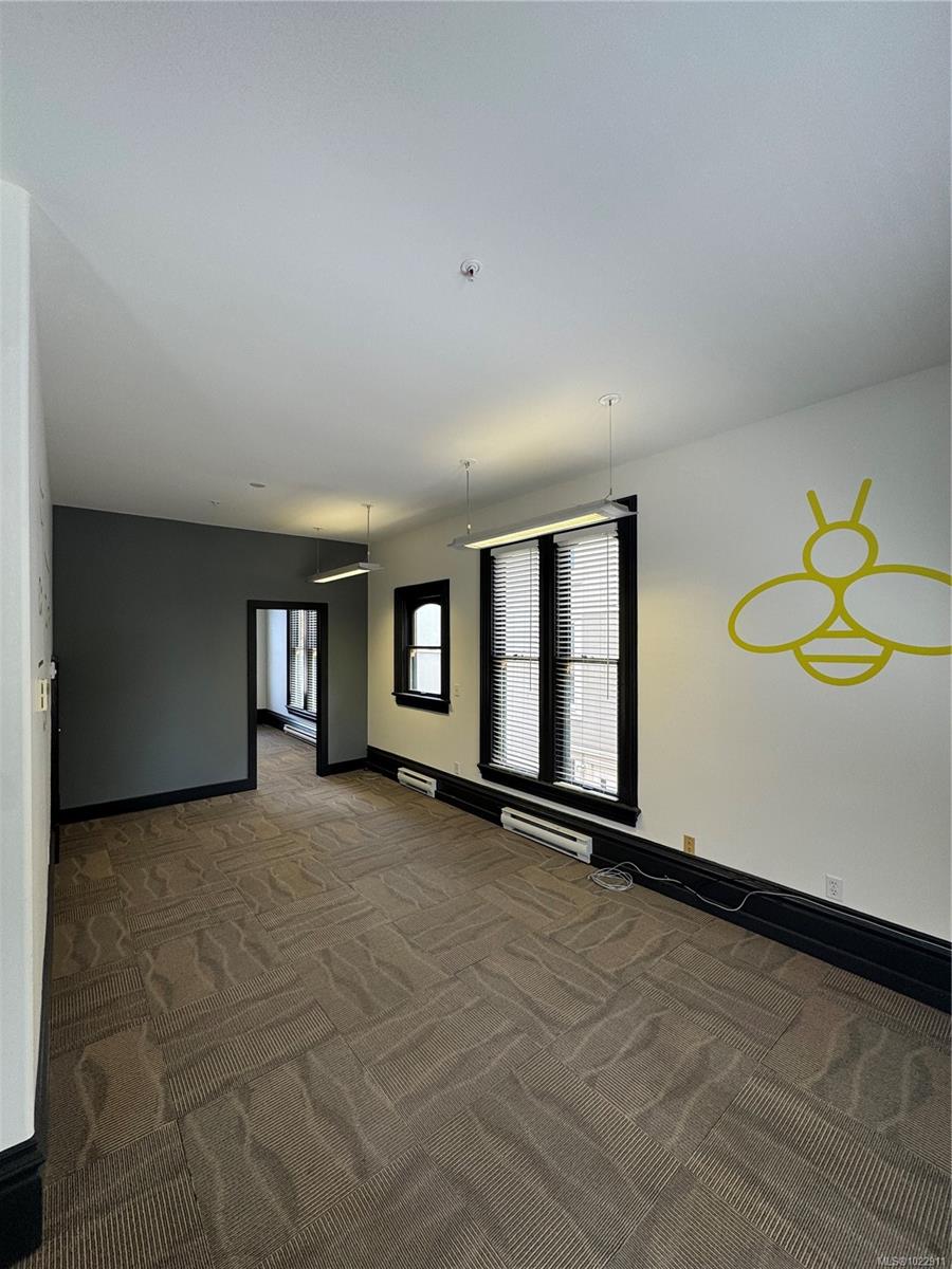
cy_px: 634
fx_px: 513
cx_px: 476
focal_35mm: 14
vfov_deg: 102.1
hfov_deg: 85.7
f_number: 2.2
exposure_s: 1/99
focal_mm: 2.22
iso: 64
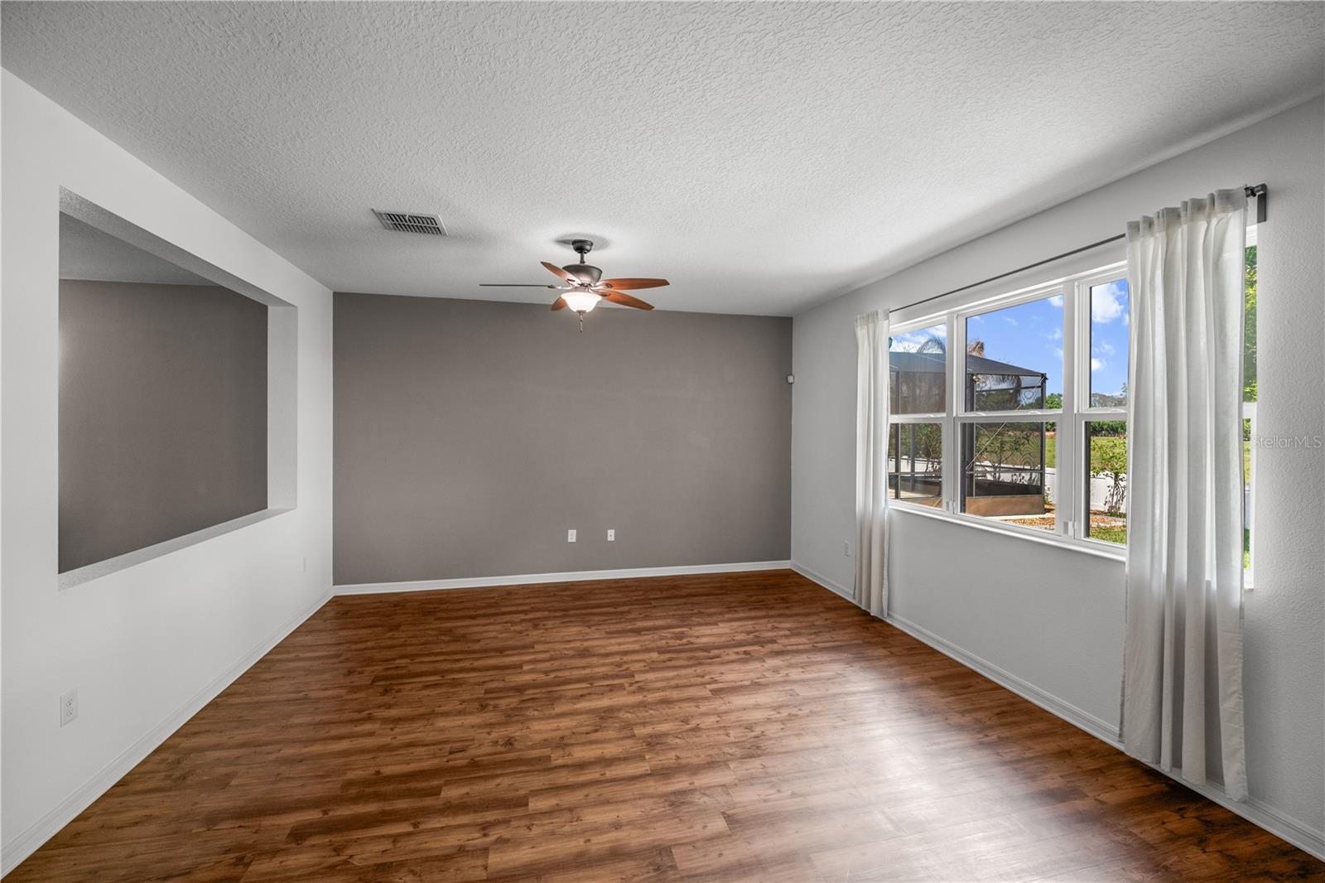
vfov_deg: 81.2
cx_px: 662
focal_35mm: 14
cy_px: 442
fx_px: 515
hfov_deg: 104.3
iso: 200
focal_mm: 14
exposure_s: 1/40
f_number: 4
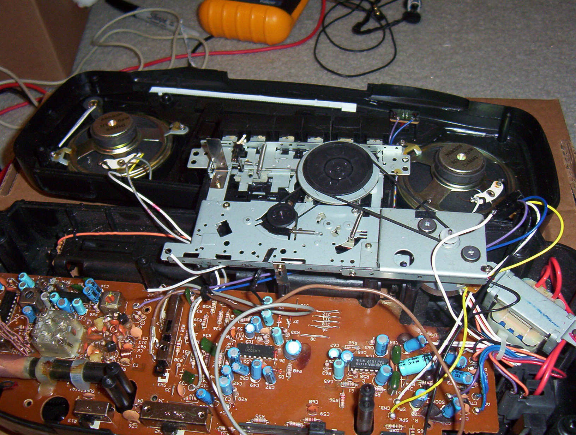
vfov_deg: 39.8
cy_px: 218
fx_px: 600
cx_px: 288
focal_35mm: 36
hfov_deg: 51.2
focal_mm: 5.54
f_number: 2.76
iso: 140
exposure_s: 1/30
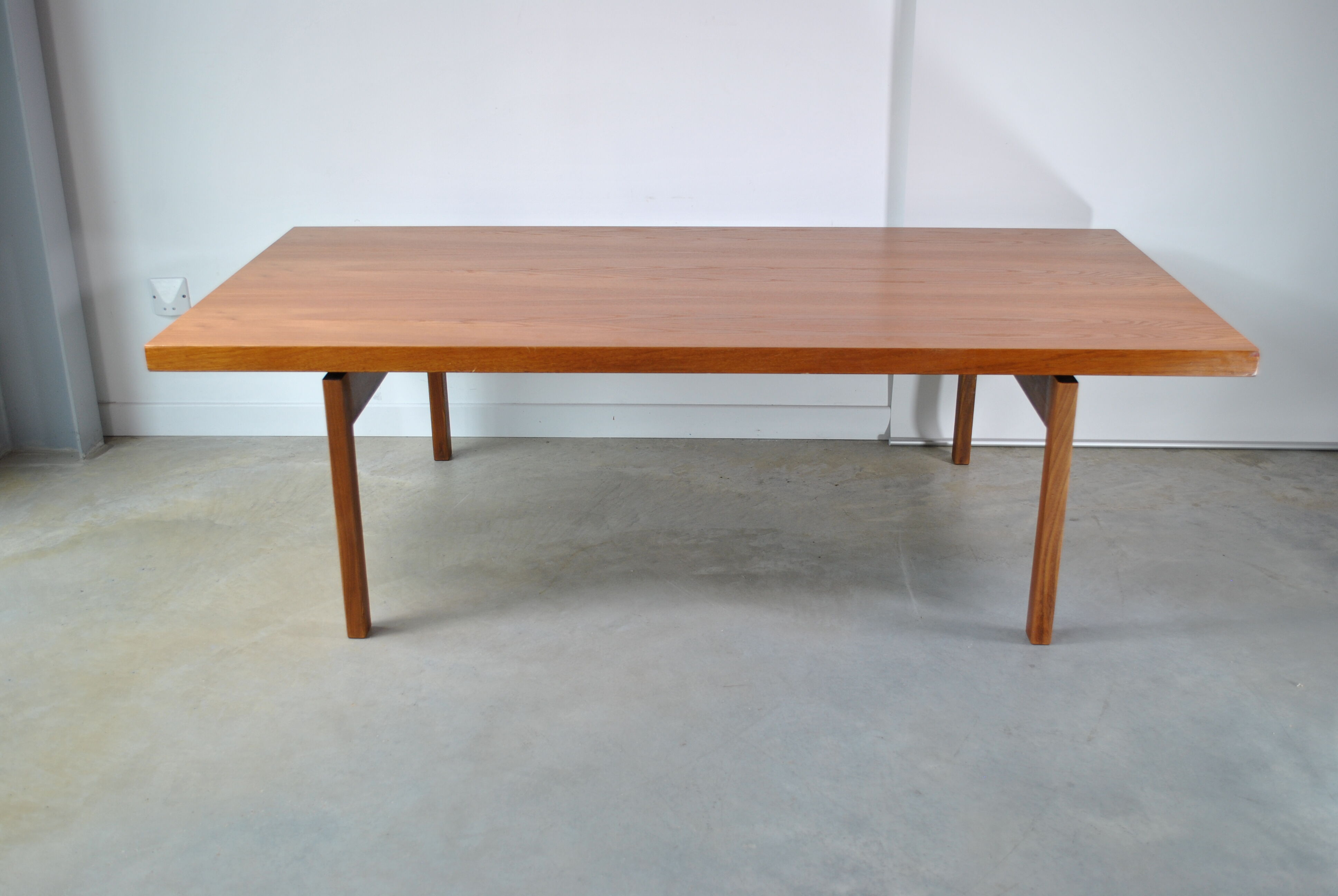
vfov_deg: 37.0
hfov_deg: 53.1
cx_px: 669
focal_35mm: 36
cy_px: 448
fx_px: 1340
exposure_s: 1/50
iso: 200
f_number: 5
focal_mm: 24
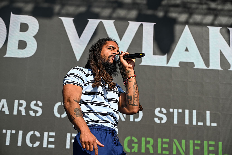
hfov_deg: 20.0
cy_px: 78
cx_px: 116
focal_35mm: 102
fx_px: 657
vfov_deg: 13.4
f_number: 7.1
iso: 320
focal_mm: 102
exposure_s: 1/1000
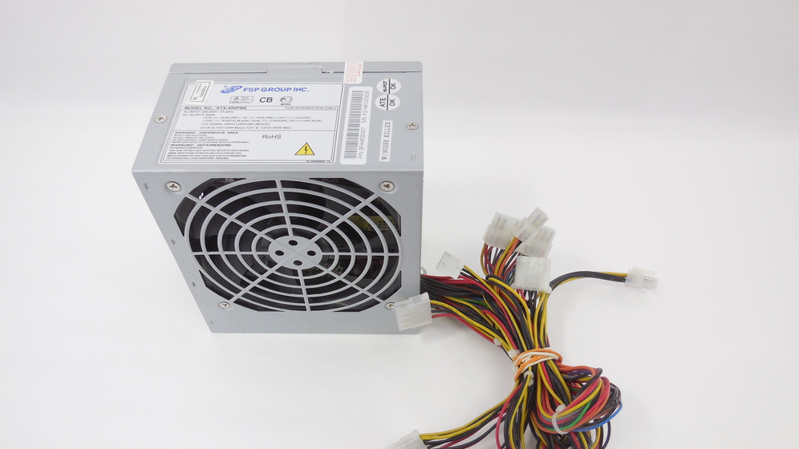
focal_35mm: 28
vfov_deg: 41.1
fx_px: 593
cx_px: 393
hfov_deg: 67.9
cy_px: 287
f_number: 3.1
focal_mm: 4.5
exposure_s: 1/60
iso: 125
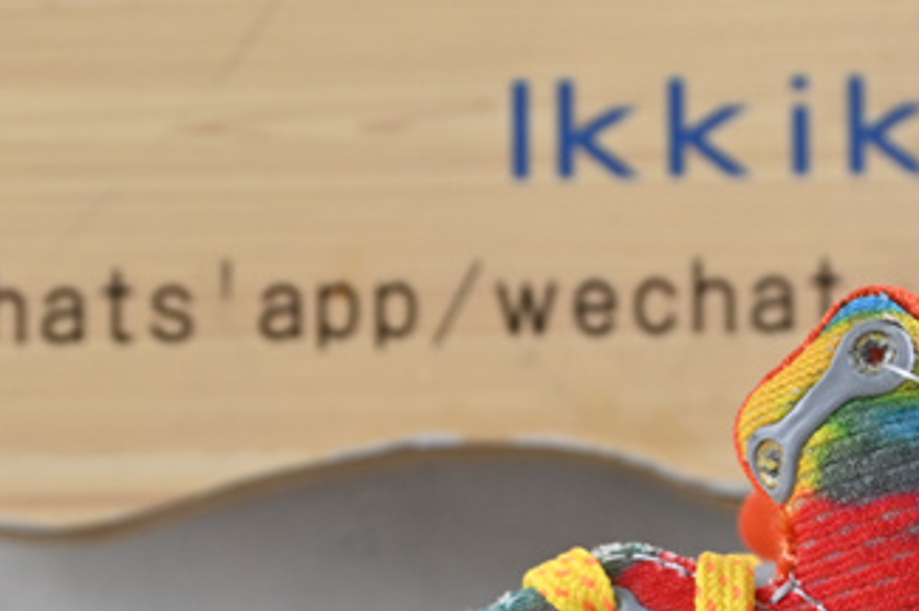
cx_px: 718
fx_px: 4102
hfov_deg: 12.7
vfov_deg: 8.4
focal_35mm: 161
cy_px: 724
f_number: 4.8
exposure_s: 1/40
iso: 100
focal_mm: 29
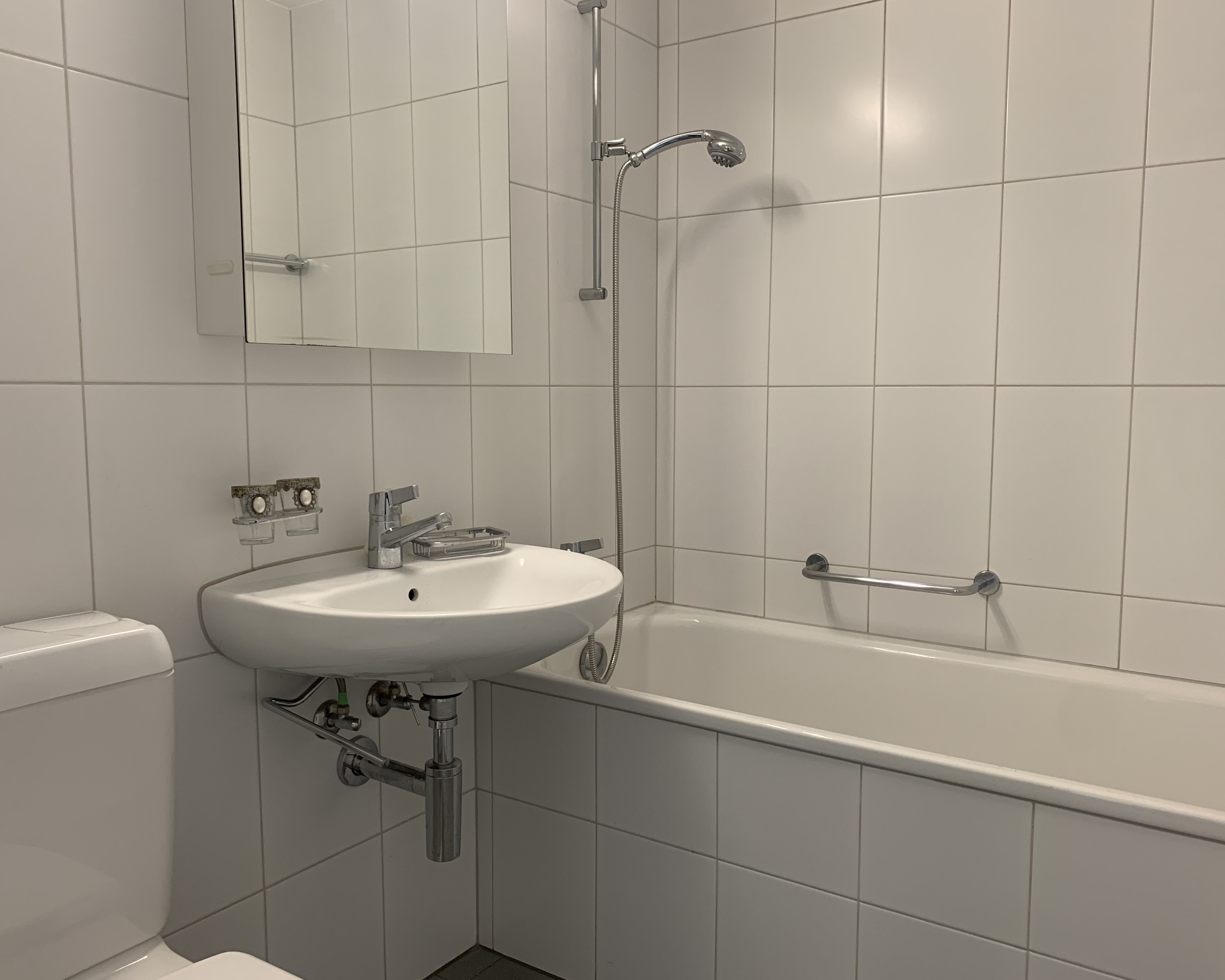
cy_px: 488
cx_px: 611
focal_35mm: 28
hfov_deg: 62.2
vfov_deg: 51.5
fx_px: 1015
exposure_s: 1/50
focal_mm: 4.25
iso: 125
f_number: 1.8
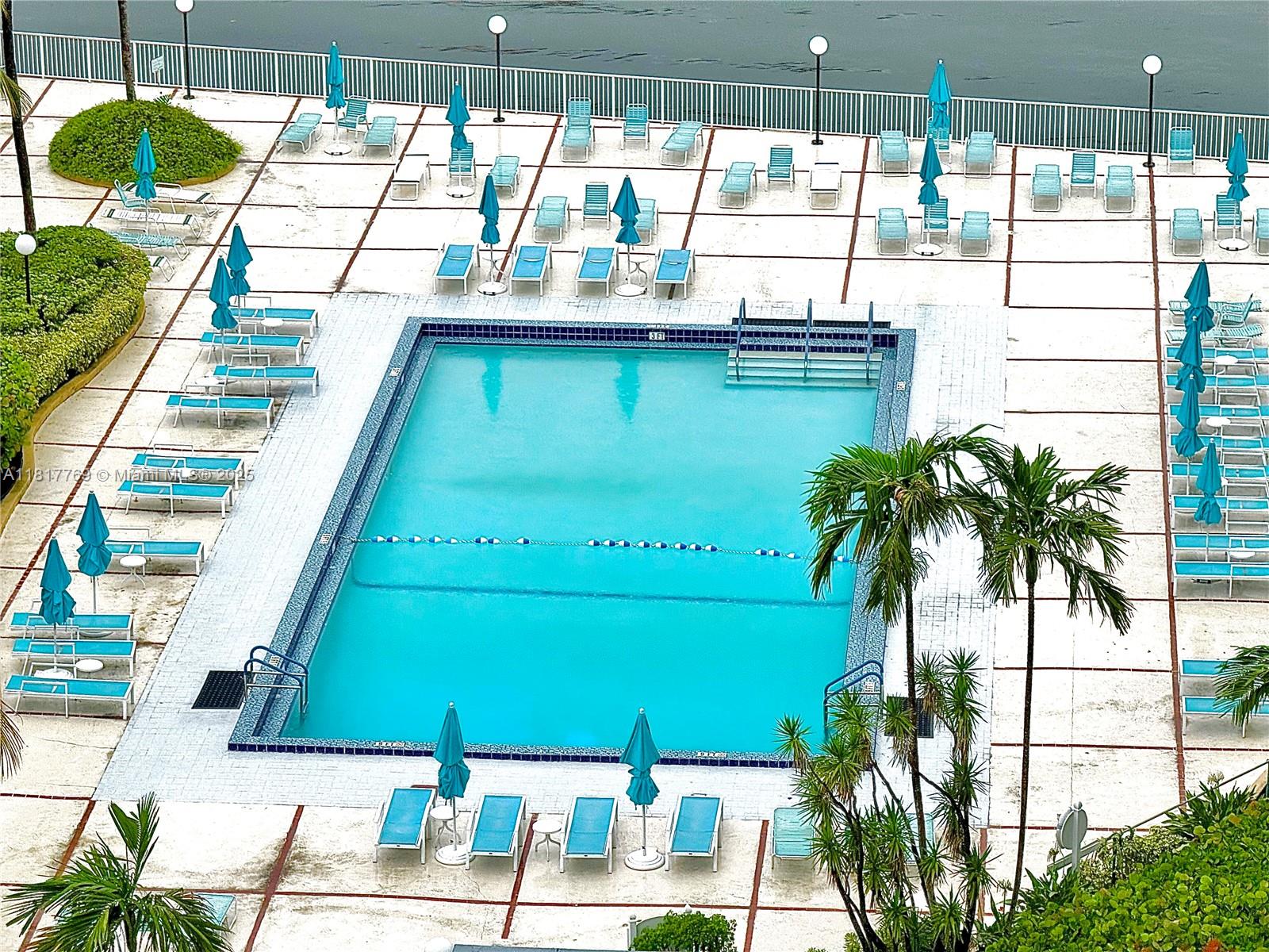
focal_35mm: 120
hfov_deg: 16.4
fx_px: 4399
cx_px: 634
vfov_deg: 12.3
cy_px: 476
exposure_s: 1/296
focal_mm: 15.66
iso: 50
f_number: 2.8
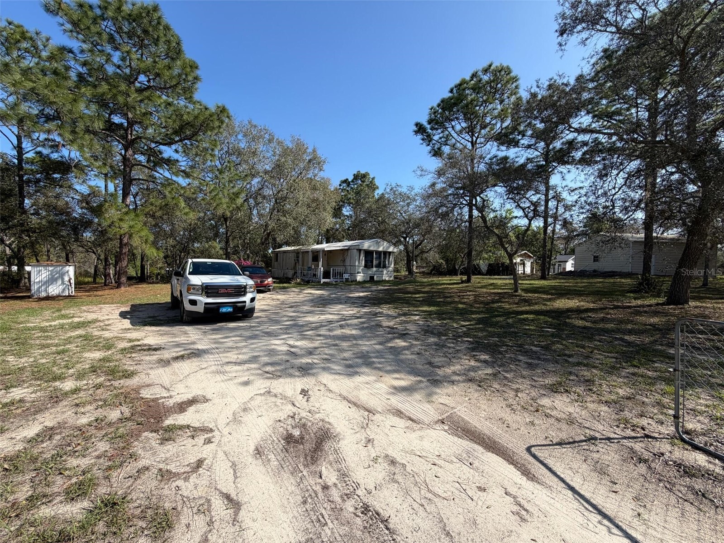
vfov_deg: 85.7
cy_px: 272
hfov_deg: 102.1
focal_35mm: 14
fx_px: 293
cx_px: 362
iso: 25
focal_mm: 2.22
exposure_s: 1/770
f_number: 2.2
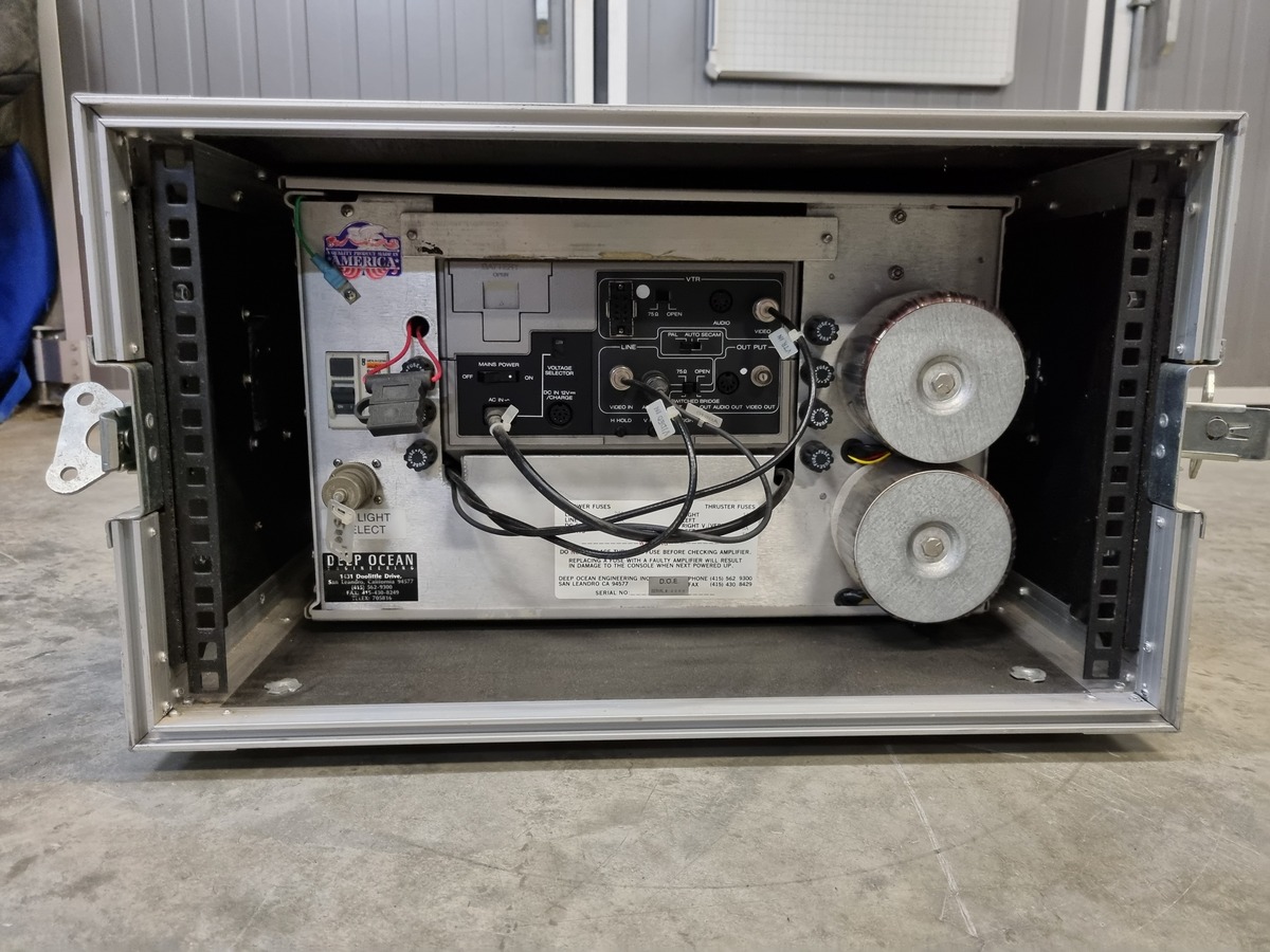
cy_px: 476
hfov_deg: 67.3
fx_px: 954
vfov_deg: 53.1
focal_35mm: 26
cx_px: 635
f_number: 1.8
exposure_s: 1/50
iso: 640
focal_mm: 5.4
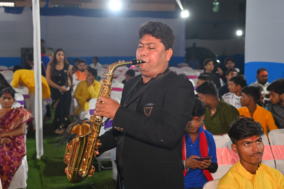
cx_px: 142
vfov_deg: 29.8
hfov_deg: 43.6
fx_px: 355
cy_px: 94
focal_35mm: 45
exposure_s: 1/160
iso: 1000
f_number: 4
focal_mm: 45
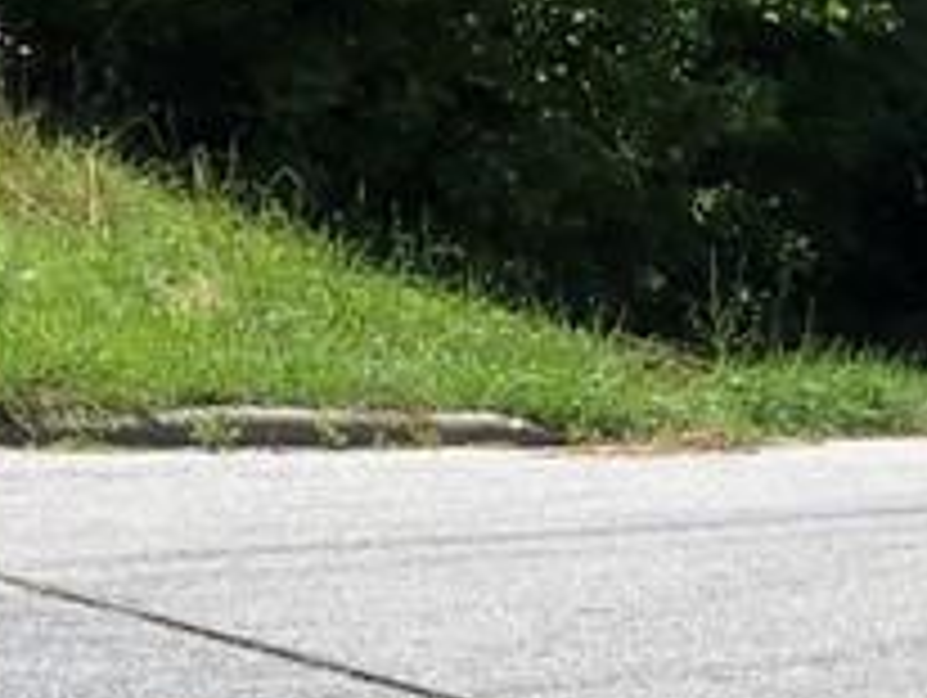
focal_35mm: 139
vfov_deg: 10.3
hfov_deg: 13.3
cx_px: 1444
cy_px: 1054
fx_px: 3727
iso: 20
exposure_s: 1/2433
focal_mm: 3.99
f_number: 1.8
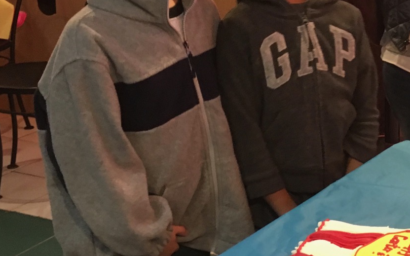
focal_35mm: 74
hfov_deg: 26.4
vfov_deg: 17.6
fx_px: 827
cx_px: 408
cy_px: 88
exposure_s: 1/15
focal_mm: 4.15
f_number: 2.2
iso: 400
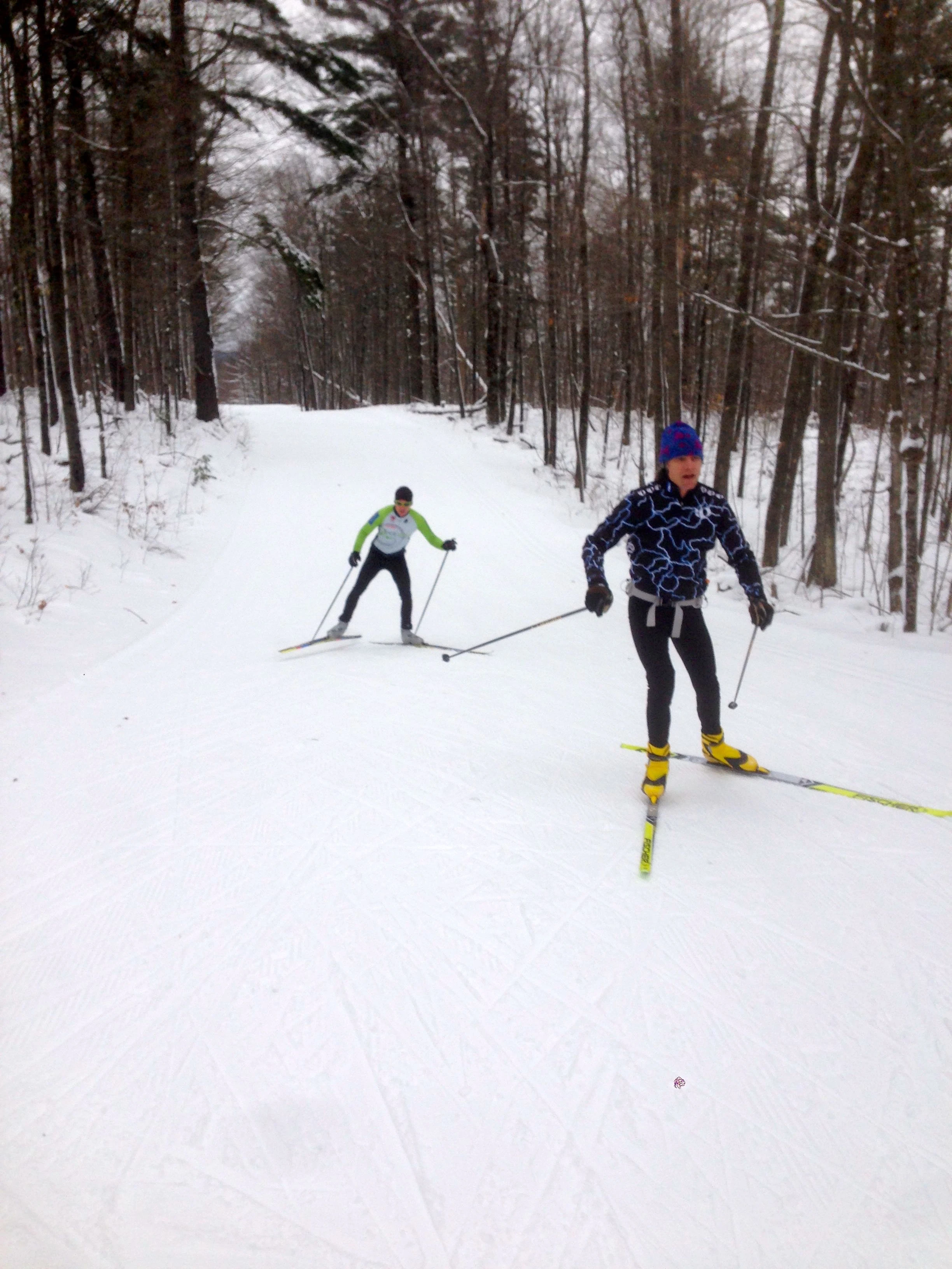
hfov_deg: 42.9
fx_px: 1210
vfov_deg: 55.4
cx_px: 476
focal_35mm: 33
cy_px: 634
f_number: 2.4
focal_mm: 4.12
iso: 50
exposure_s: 1/249
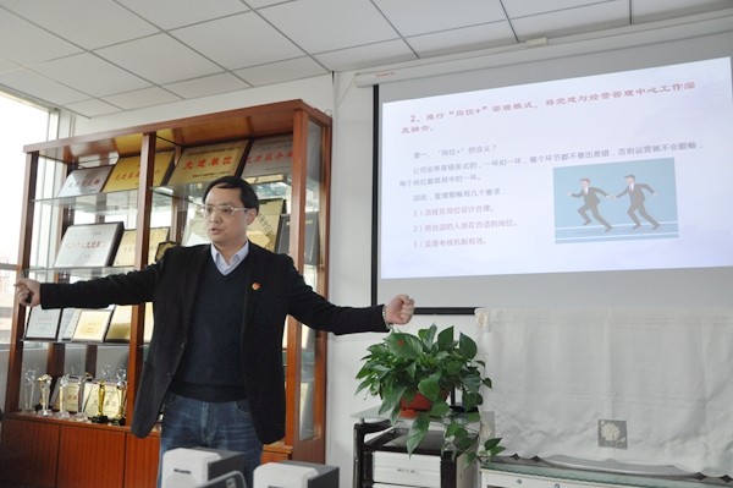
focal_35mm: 27
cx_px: 366
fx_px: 549
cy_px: 244
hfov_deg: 67.4
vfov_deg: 47.9
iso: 800
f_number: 3.5
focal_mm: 18
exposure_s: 1/100
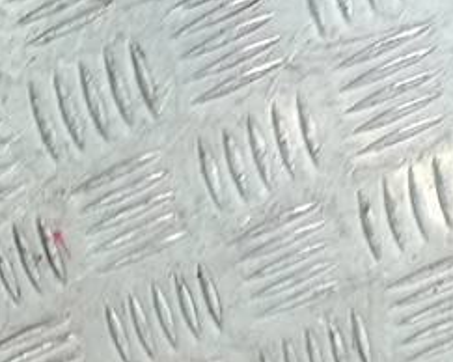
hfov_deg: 15.4
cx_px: -421
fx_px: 1380
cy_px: 293
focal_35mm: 103
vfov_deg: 14.8
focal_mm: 4.6
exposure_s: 1/50
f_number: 1.8
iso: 80
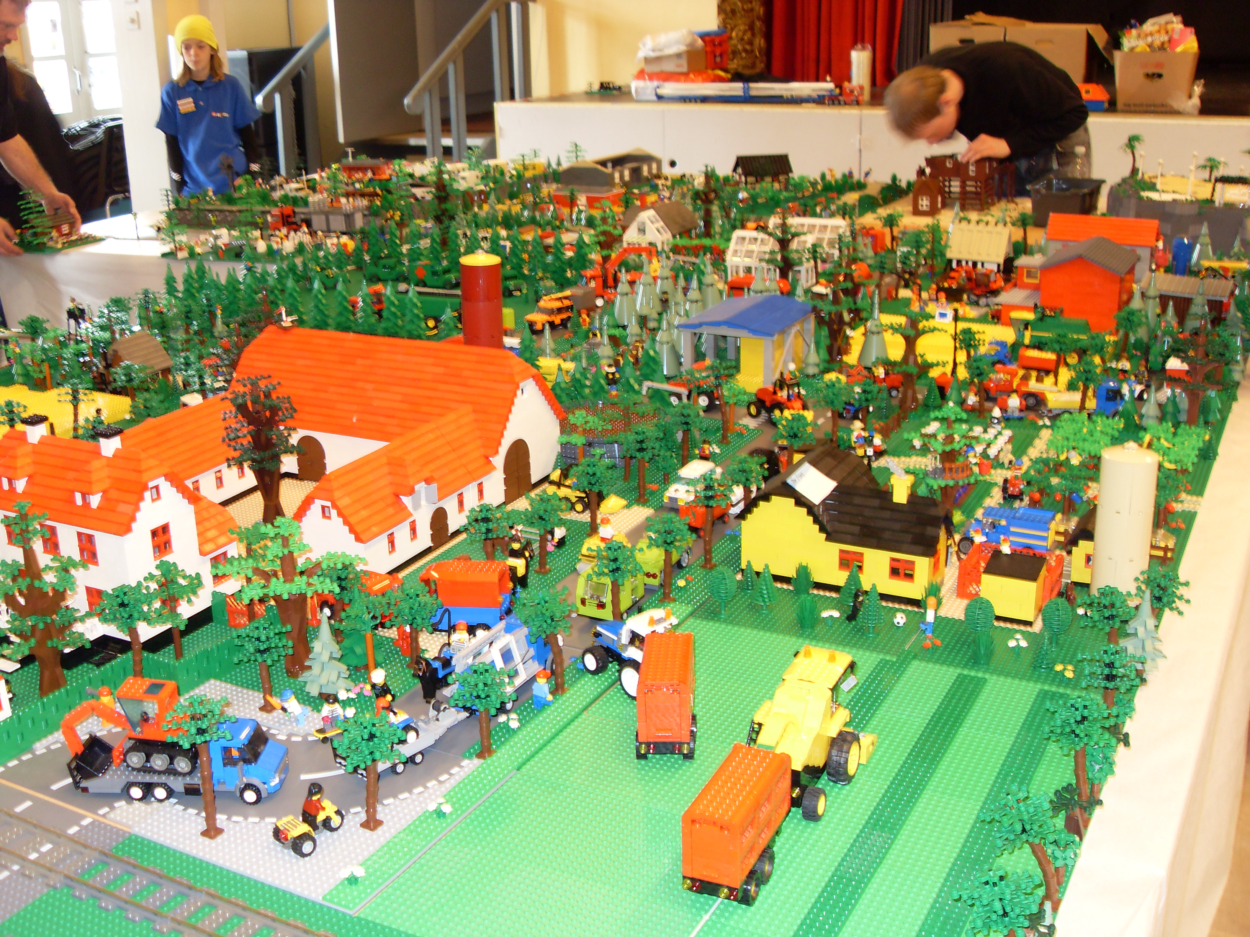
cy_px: 468
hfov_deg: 50.1
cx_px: 625
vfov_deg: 38.7
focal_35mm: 37
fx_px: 1336
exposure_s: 1/6
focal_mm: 6.3
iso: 100
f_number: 2.8
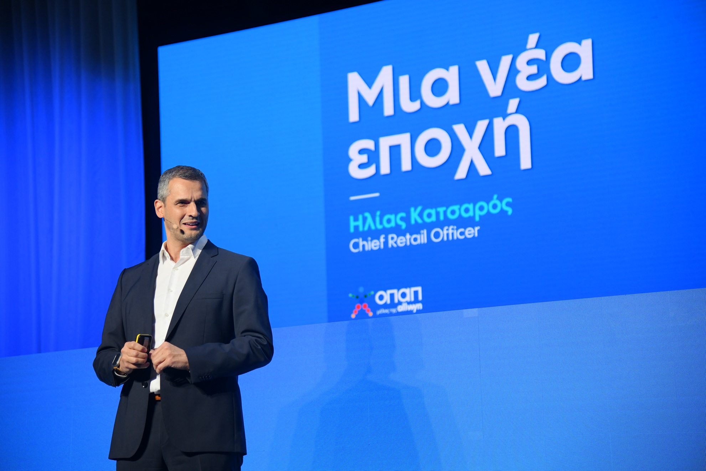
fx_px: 1667
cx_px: 353
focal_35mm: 85
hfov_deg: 23.9
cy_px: 236
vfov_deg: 16.1
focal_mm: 85
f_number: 4
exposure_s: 1/400
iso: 1600
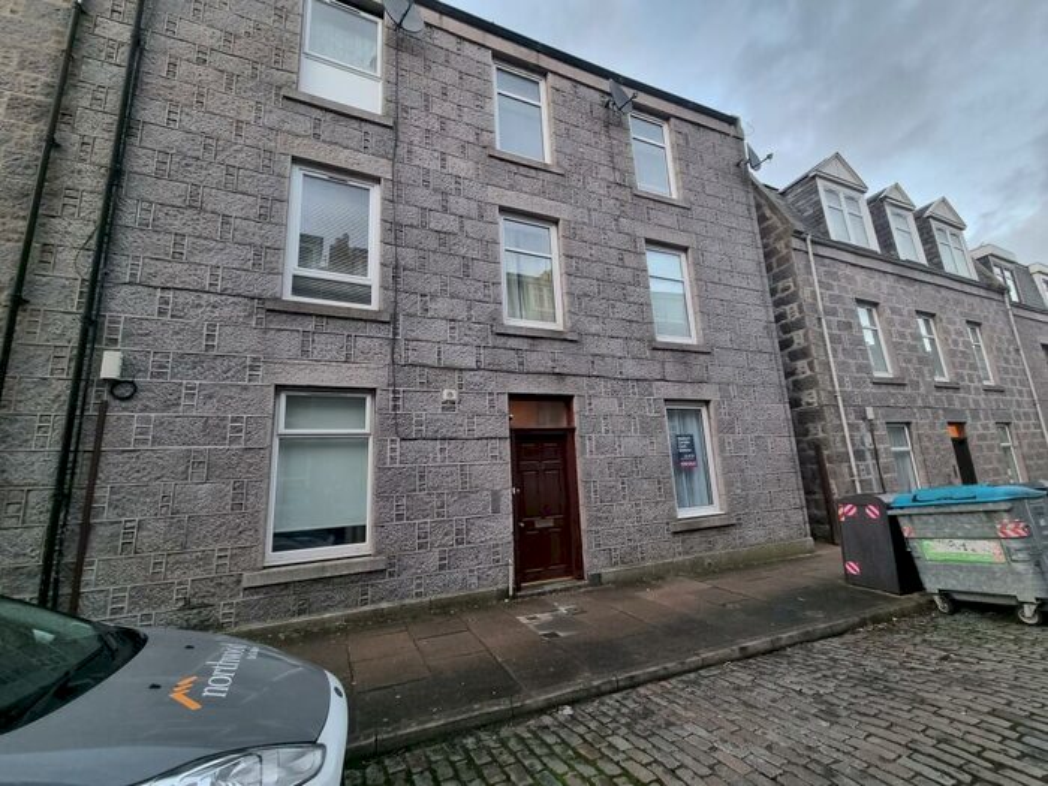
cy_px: 393
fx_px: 394
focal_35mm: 13
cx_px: 524
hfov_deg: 106.2
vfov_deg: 89.9
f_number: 2.2
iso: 250
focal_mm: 2.2
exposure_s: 1/50
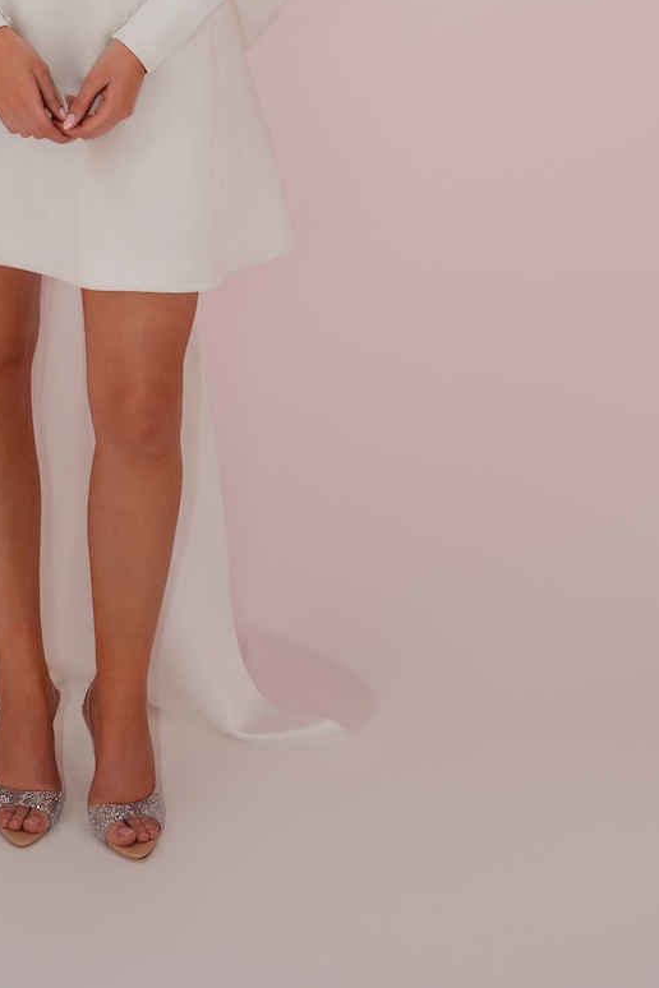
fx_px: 2361
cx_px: 105
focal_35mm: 86
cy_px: 51
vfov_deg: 22.9
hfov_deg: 15.7
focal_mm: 37
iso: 100
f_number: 3.2
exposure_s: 1/250
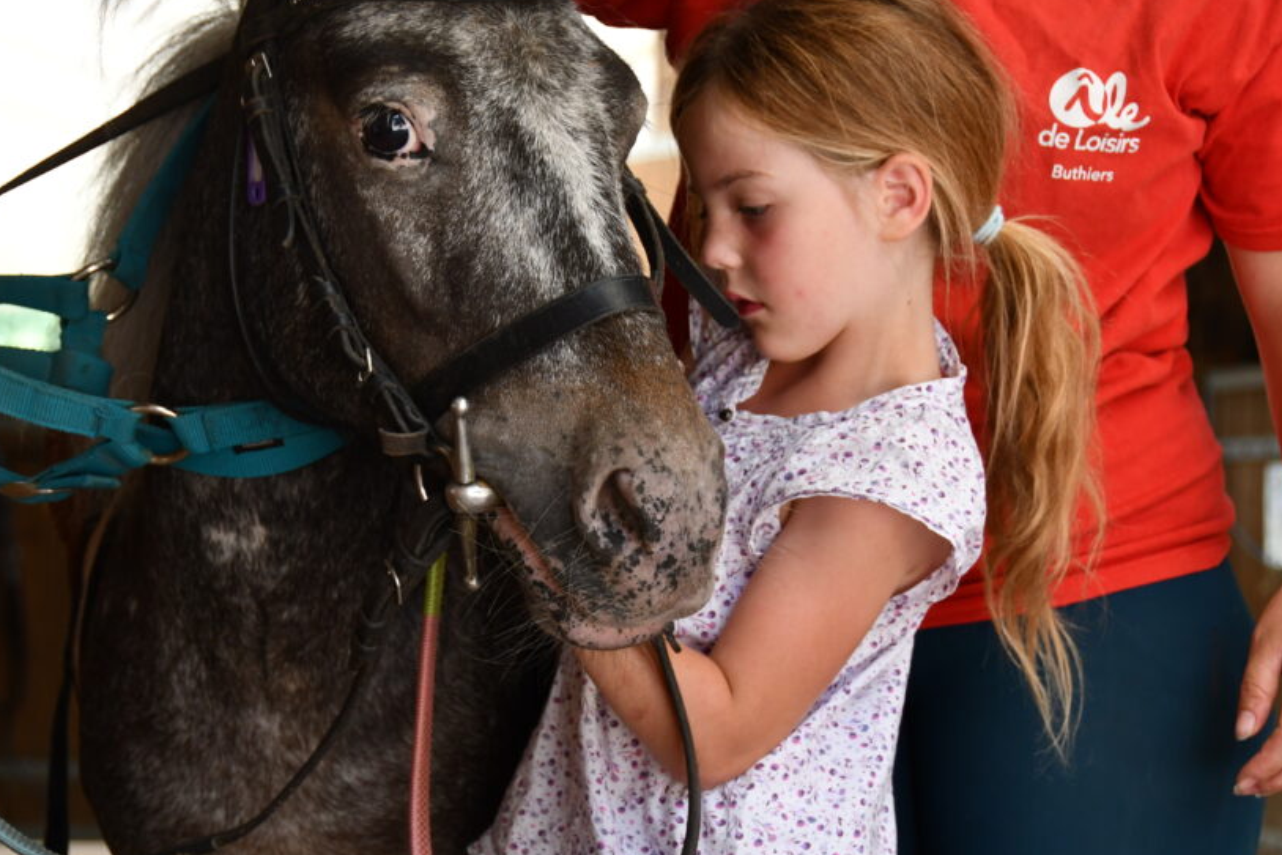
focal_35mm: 117
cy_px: 530
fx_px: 4167
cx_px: 562
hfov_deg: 17.5
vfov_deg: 11.7
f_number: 4.8
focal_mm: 62
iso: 800
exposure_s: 1/250
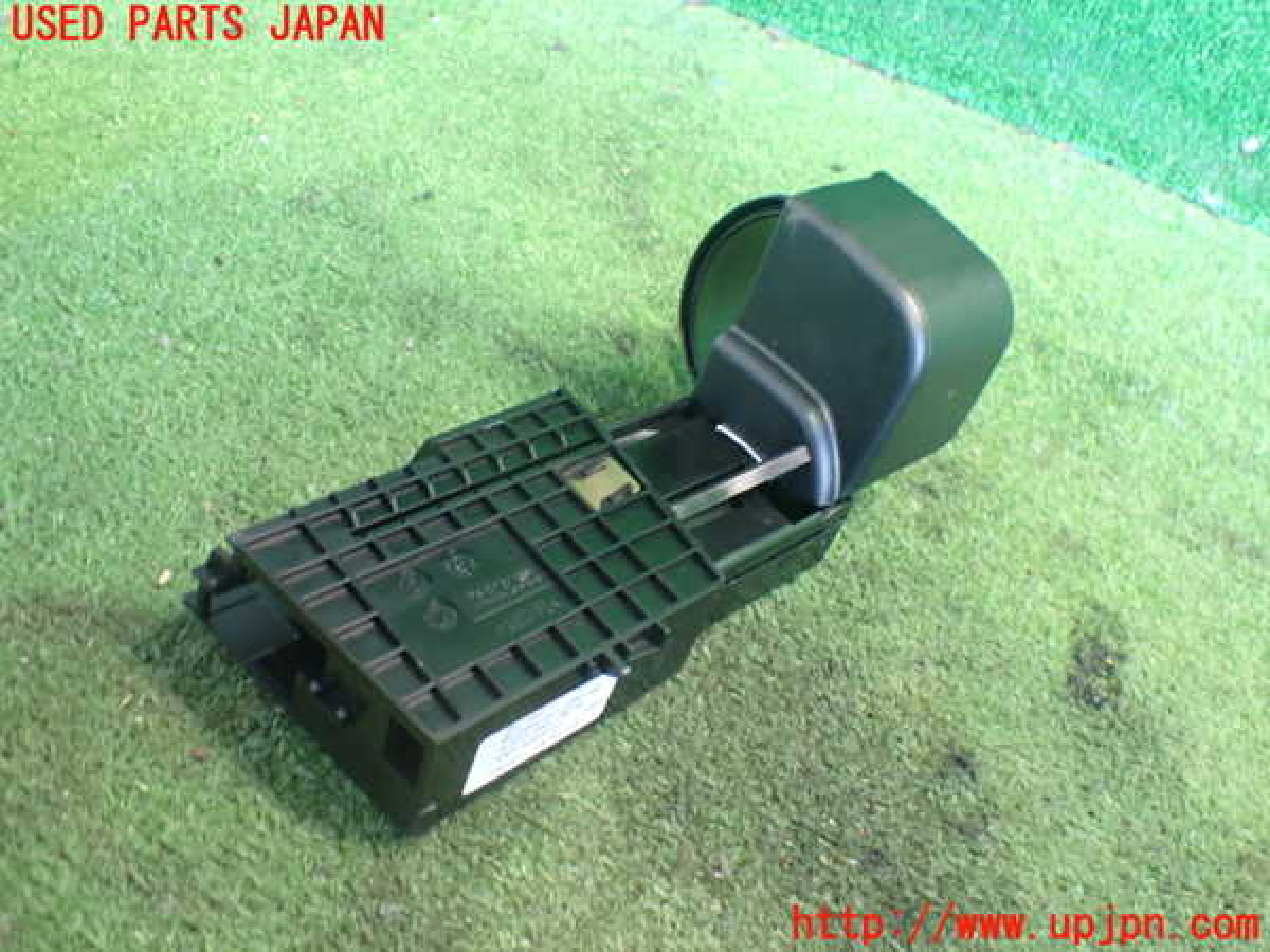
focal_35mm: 30
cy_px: 476
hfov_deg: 60.0
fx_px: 1101
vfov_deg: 46.8
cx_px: 635
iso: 1000
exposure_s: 1/30
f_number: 2.3
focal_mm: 5.4
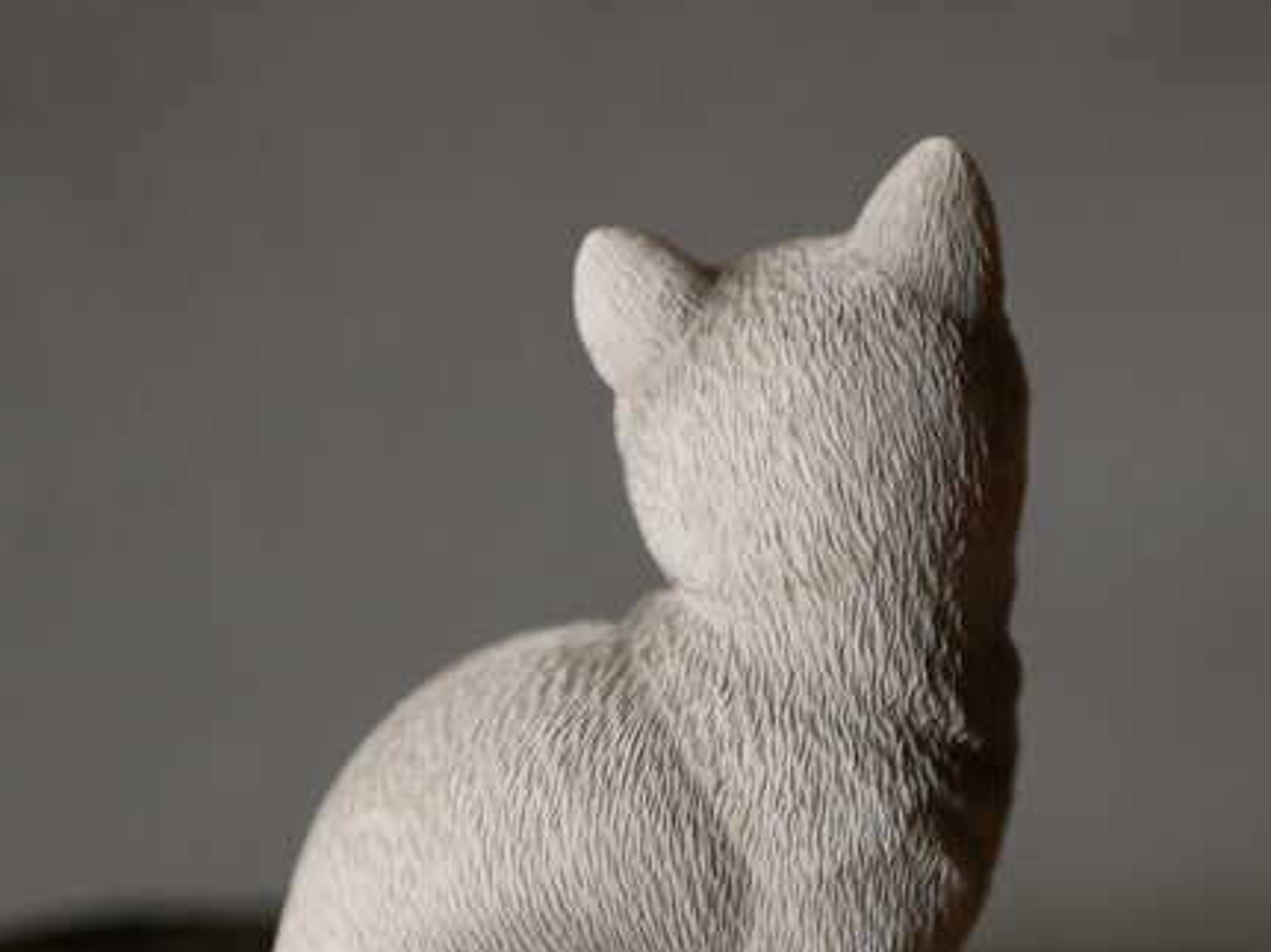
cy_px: 696
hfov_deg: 19.8
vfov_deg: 14.9
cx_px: 715
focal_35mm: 99
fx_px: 3634
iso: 200
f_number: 1.7
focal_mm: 25
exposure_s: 1/80
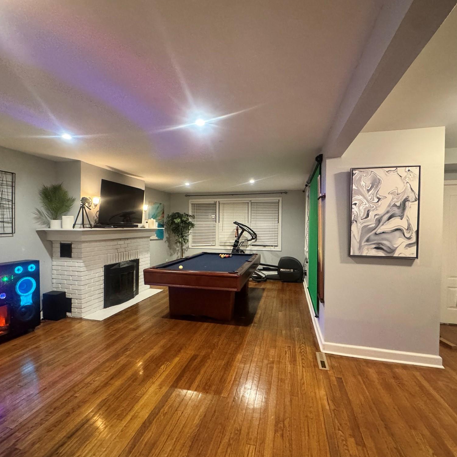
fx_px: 254
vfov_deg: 84.0
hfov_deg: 84.0
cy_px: 230
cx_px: 224
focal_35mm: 17
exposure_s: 1/60
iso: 1000
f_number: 2.2
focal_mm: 2.22
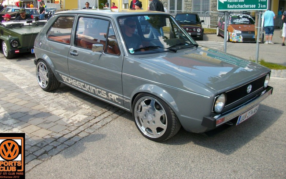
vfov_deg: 34.3
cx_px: 140
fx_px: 288
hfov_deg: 52.7
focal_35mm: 37
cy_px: 70
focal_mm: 5.7
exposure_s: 1/401
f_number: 2.9
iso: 80
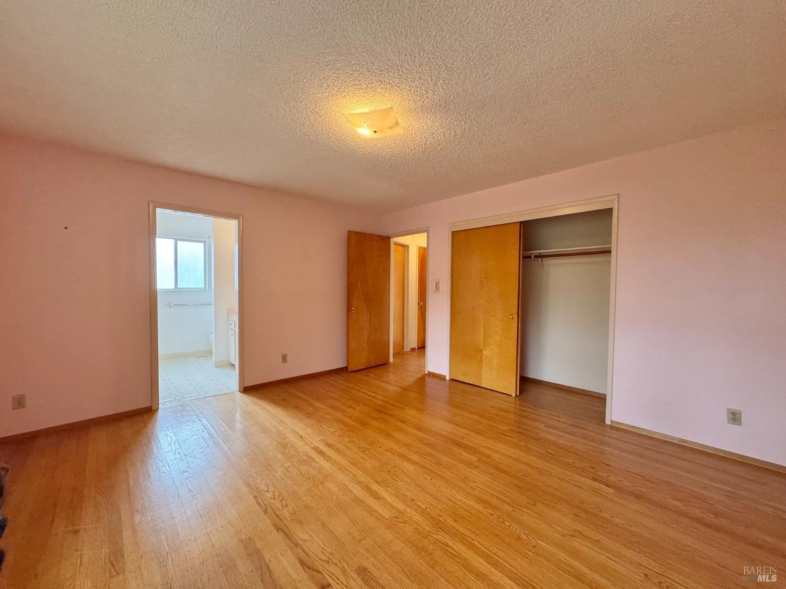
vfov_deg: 85.7
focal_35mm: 14
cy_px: 294
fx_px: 318
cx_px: 393
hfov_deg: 102.1
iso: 320
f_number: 2.2
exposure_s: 1/120
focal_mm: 2.22
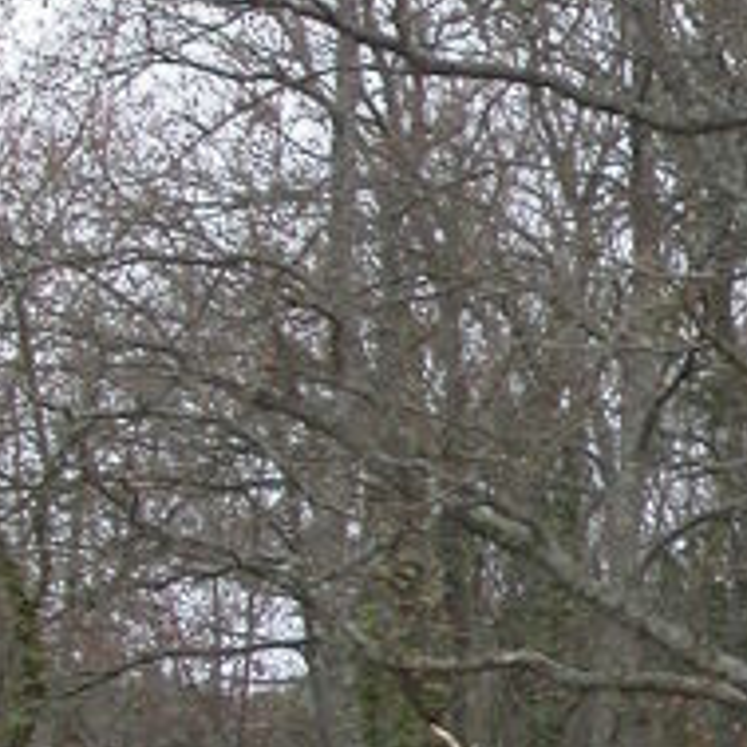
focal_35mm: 292
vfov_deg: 6.0
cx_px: 1308
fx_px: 7129
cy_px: 781
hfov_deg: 5.9
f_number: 3.7
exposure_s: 1/97
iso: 100
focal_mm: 14
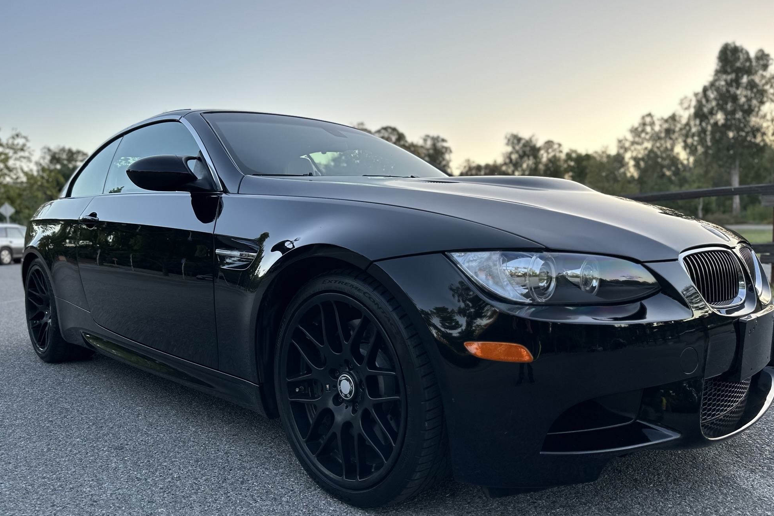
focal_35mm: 26
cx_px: 402
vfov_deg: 49.5
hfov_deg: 69.4
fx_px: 559
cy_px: 281
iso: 80
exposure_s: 1/452
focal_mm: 6.86
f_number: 1.78
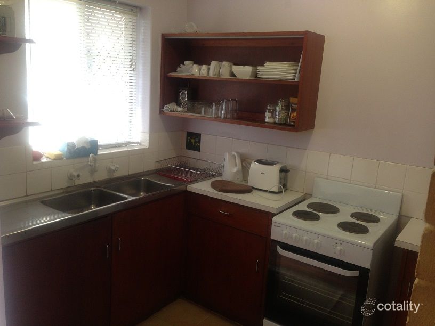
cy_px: 163
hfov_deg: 55.4
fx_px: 415
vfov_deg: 42.9
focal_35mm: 33
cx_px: 218
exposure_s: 1/20
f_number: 2.4
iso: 80
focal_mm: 4.13
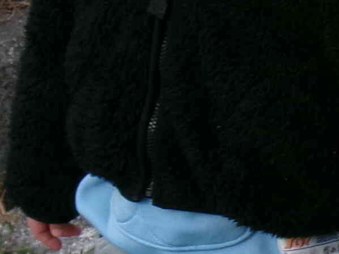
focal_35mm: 171
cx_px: 426
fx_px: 1675
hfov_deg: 11.3
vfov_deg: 8.7
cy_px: 198
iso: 100
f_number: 3.9
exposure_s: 1/400
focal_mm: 5.1
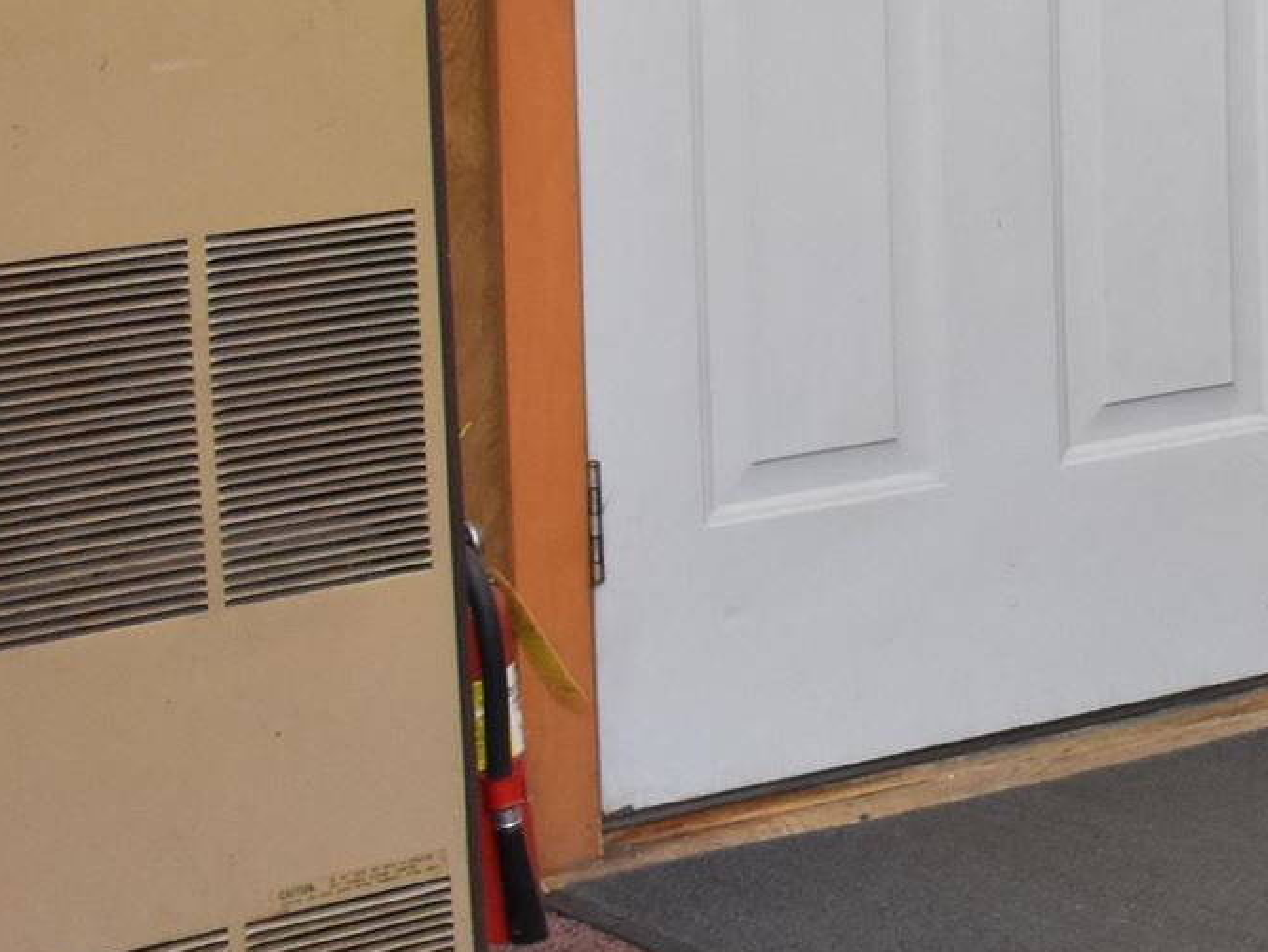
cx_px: 2401
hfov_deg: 13.1
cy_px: -307
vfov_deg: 10.9
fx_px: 4874
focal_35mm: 133
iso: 800
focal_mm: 20
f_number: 4
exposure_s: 1/60
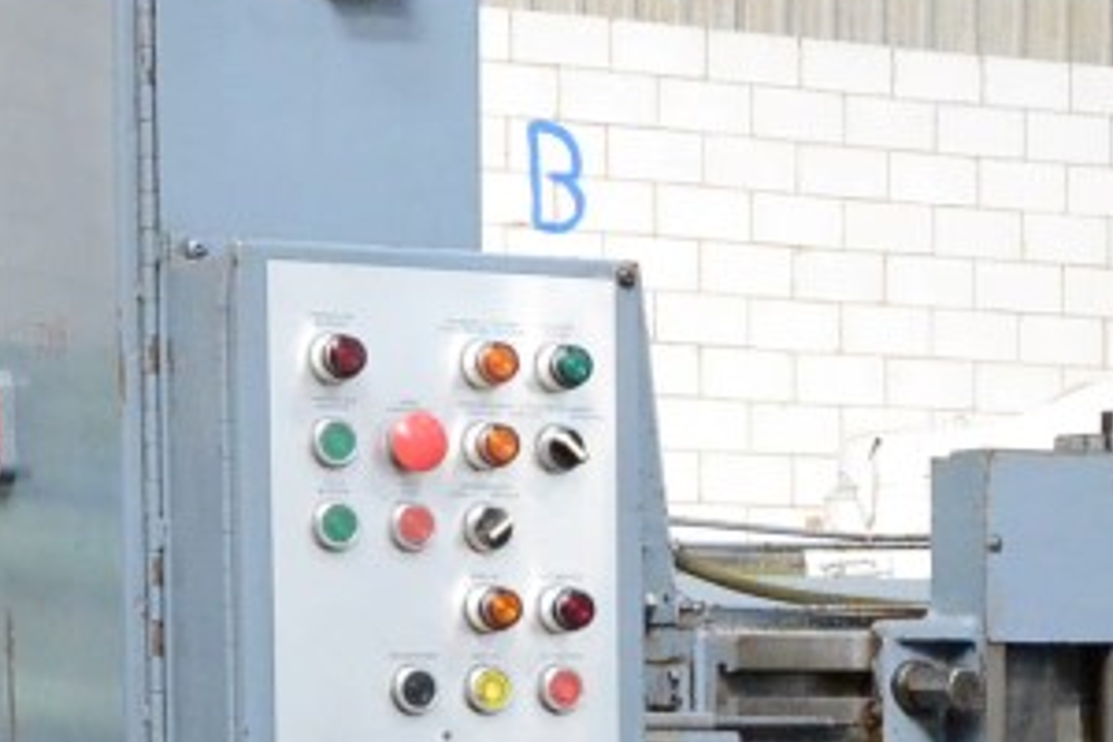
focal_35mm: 133
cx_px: 994
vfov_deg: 10.0
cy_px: 1143
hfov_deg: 15.2
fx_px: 4112
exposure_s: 1/200
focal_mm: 26
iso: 6400
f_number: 7.1
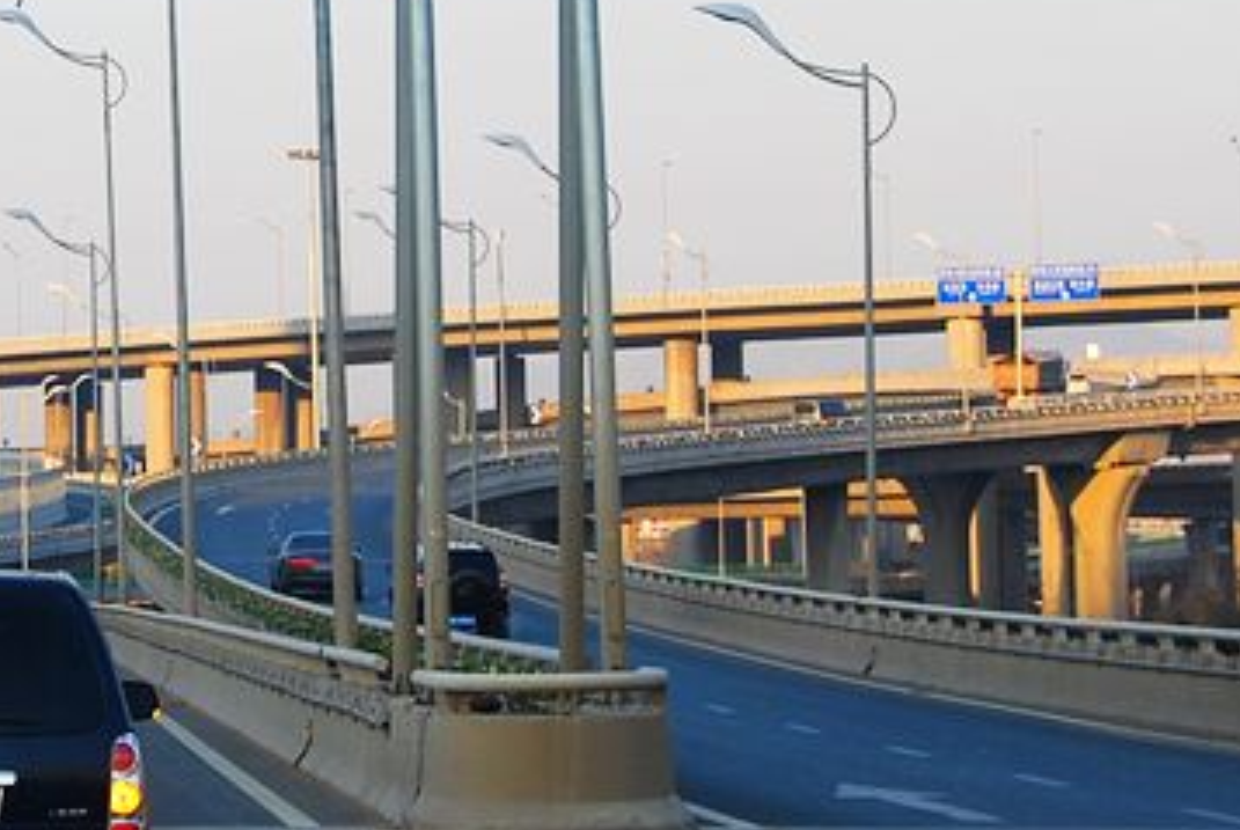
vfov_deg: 9.7
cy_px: 64
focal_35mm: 141
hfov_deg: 14.2
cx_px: -69
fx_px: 4875
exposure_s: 1/160
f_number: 6.3
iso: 100
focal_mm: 35
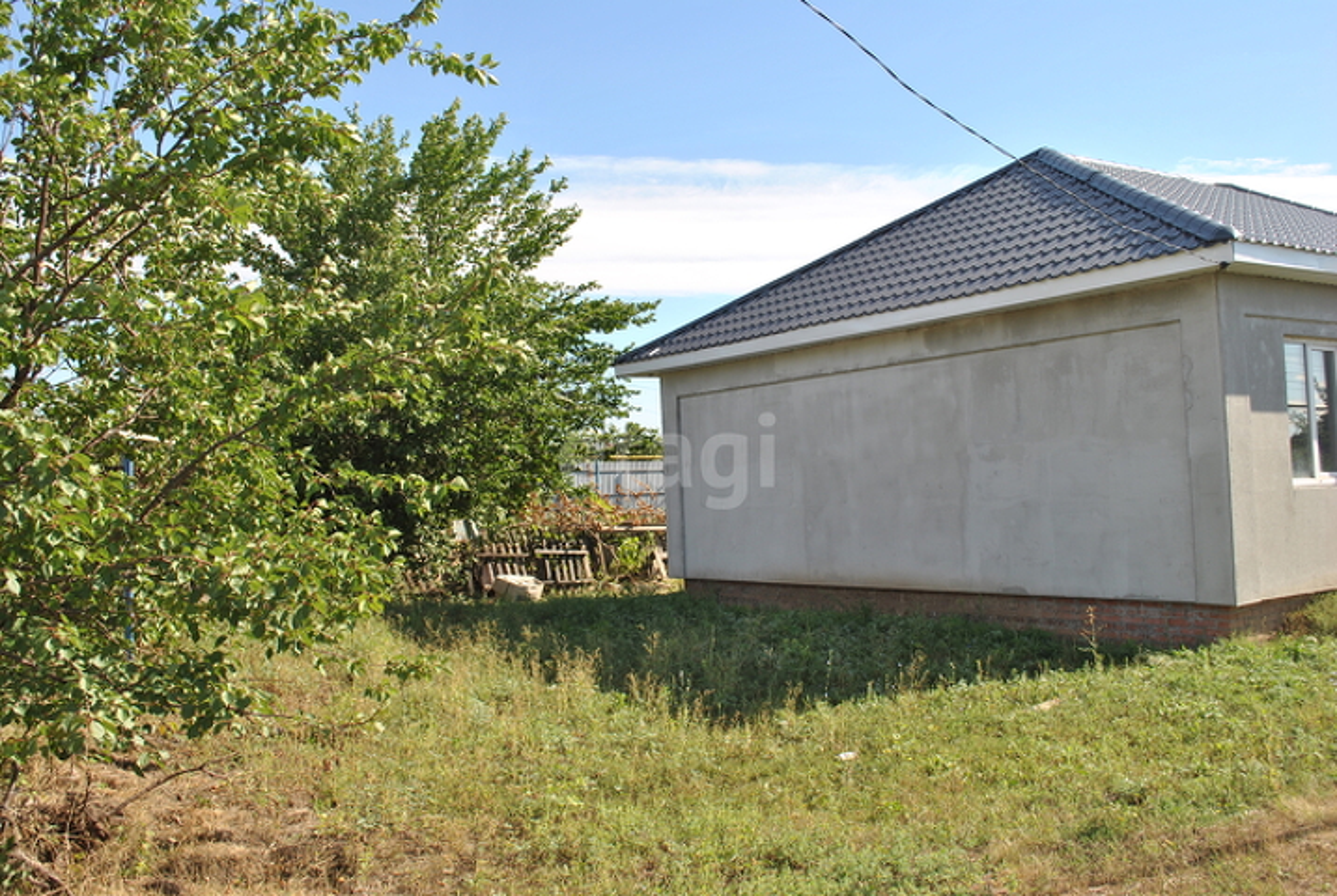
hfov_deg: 57.1
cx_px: 668
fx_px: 1228
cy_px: 448
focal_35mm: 33
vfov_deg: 40.1
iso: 100
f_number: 8
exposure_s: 1/200
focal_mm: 22
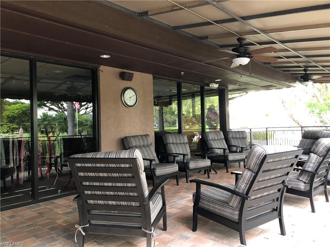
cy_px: 124
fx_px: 267
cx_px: 165
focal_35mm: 28
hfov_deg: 63.4
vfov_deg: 49.7
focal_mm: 4
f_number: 1.8
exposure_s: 1/13
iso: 100
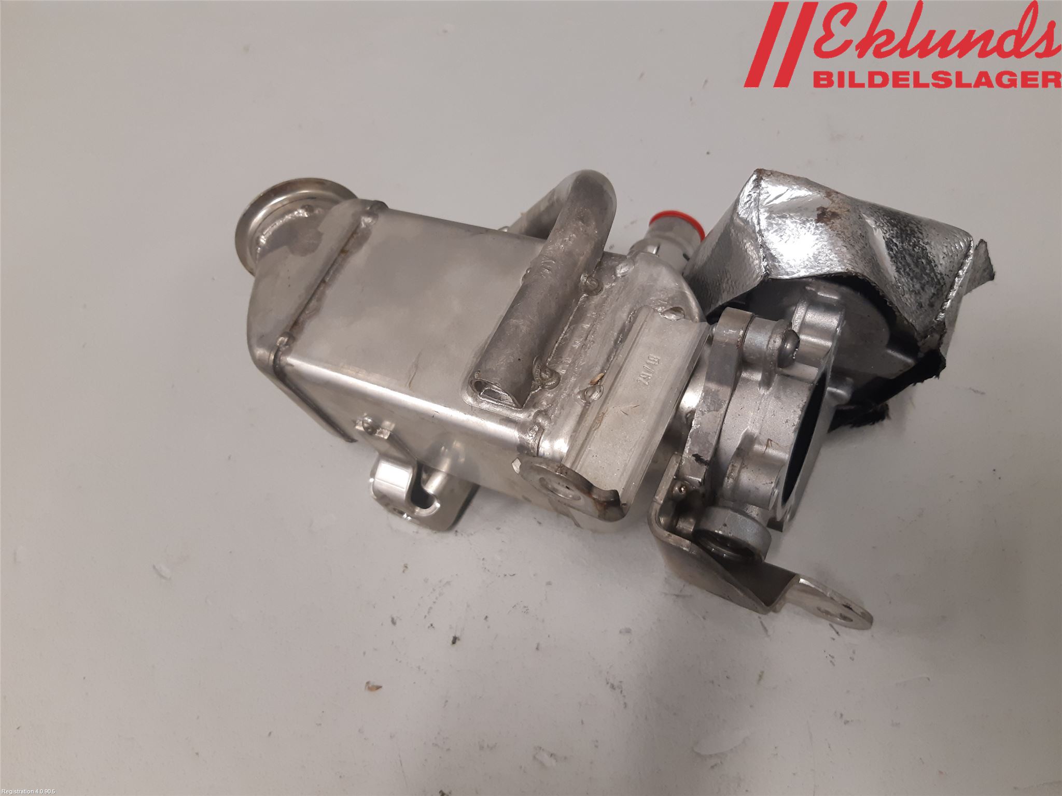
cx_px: 531
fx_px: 798
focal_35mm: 26
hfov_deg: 67.3
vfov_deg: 53.1
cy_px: 398
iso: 125
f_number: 1.7
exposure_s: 1/50
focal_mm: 3.93
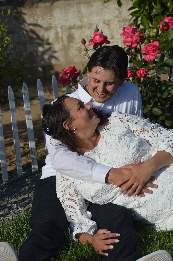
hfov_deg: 13.0
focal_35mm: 105
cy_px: 130
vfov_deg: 19.5
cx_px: 86
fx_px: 758
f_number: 4.2
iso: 100
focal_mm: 70
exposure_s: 1/1600
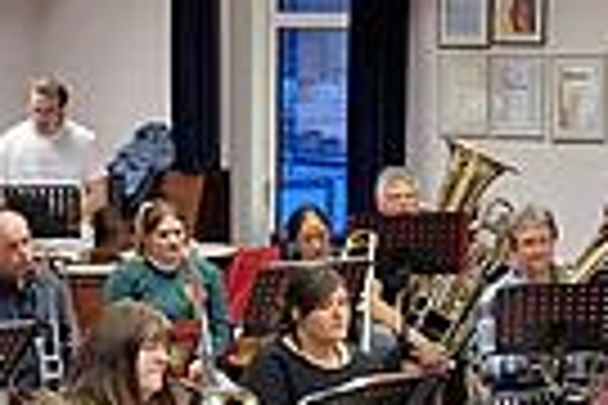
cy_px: 374
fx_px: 2398
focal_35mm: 142
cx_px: 167
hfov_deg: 14.4
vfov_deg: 9.6
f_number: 1.8
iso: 250
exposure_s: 1/100
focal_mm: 5.4
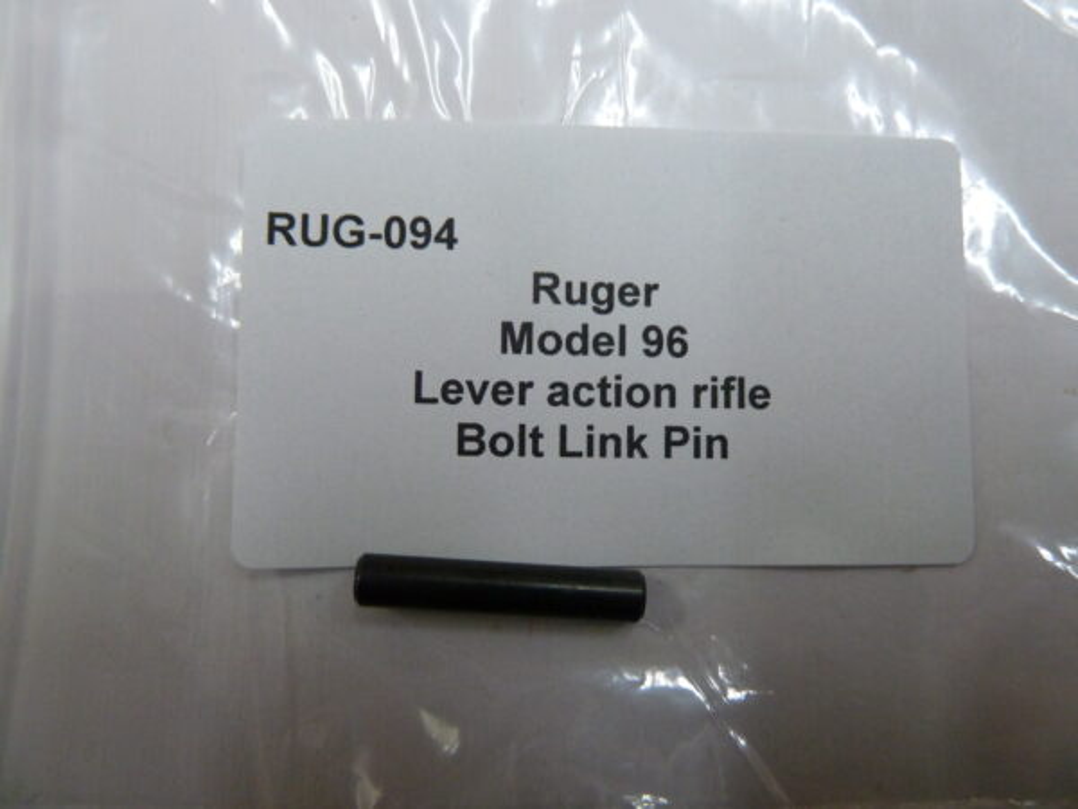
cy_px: 404
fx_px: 779
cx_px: 539
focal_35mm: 25
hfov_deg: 69.4
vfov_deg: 54.9
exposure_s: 1/30
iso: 320
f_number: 3.3
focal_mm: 4.1
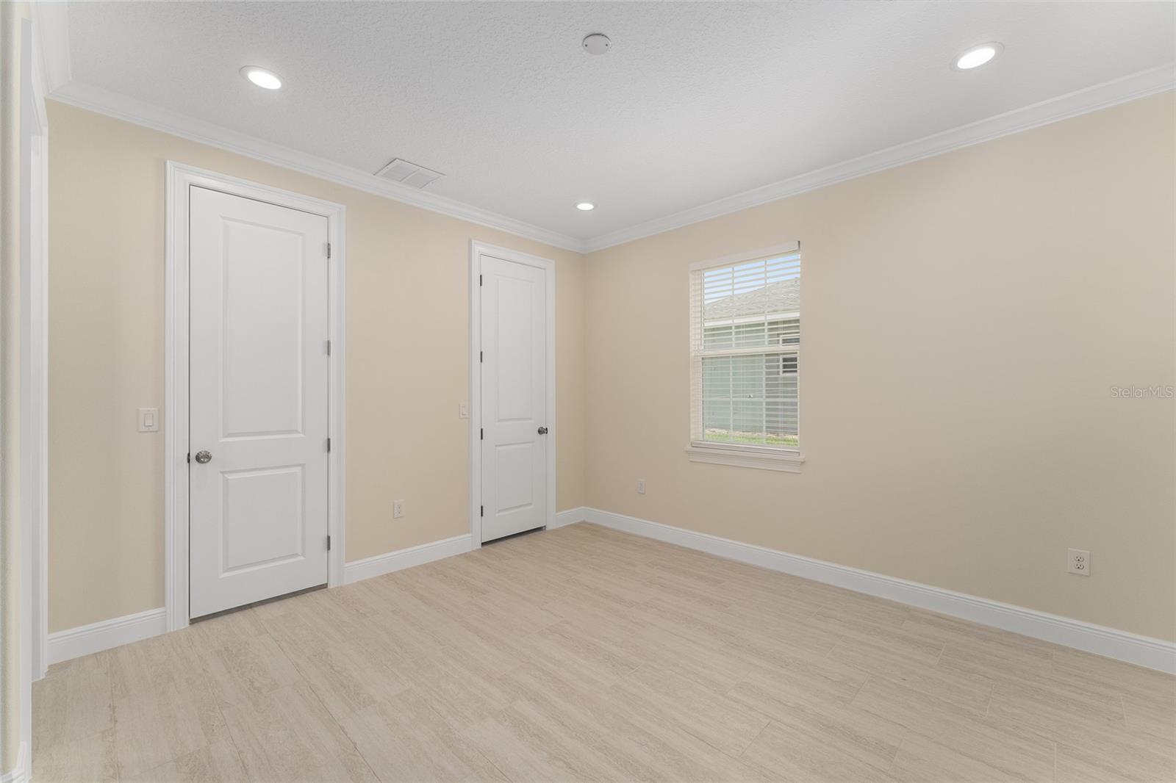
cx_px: 588
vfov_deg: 77.7
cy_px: 392
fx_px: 487
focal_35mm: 15
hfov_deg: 100.8
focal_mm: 14.9
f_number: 8
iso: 320
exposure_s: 1/40
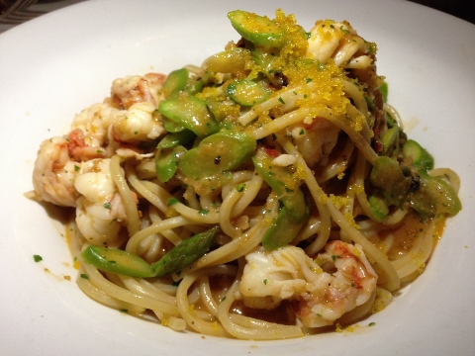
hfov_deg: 55.4
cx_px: 238
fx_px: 453
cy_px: 178
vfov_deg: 42.9
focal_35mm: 33
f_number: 2.4
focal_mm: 4.12
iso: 200
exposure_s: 1/20
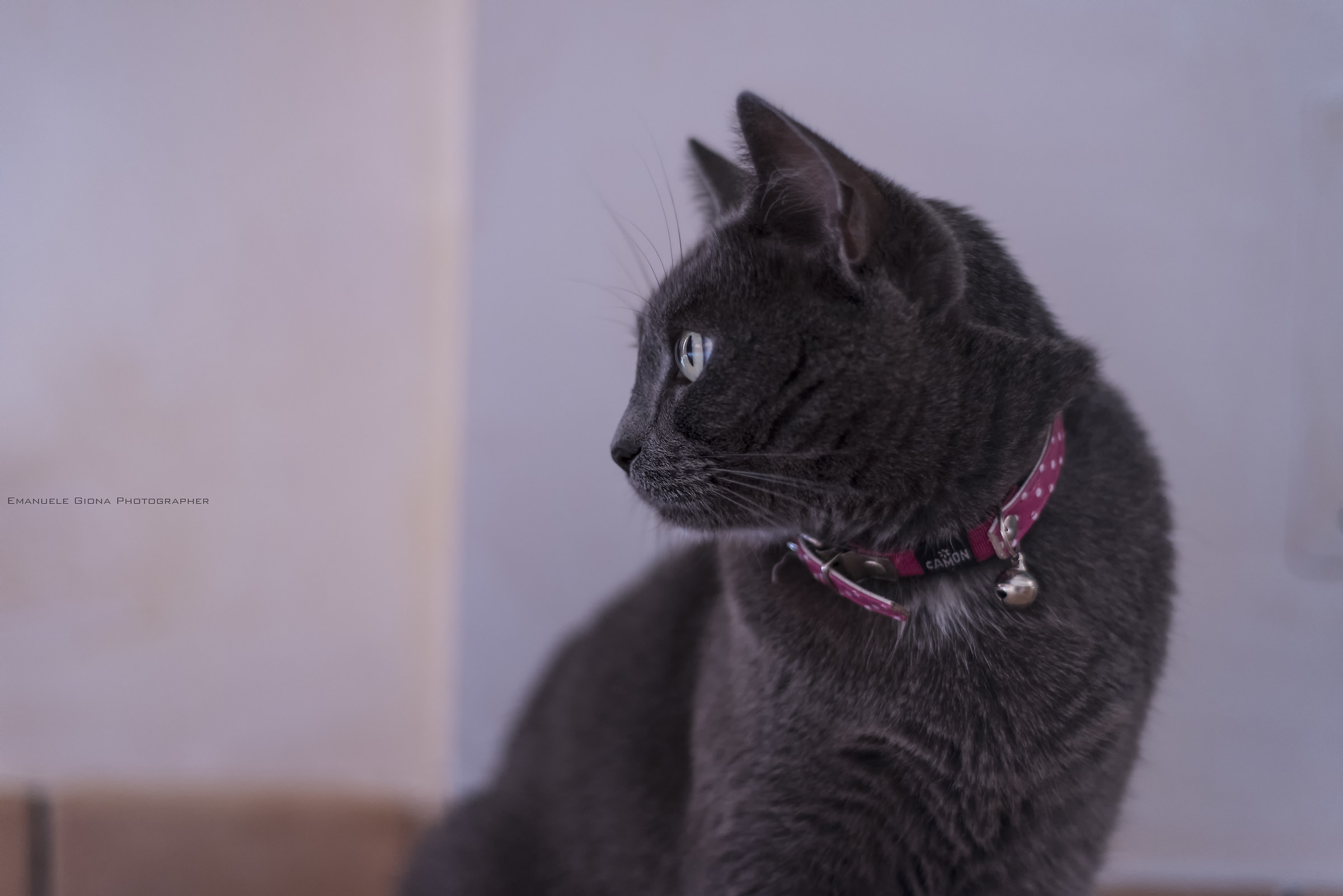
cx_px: 672
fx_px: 1866
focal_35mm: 50
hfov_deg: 39.6
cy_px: 448
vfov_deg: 27.0
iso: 1600
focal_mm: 50
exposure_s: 1/125
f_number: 1.8
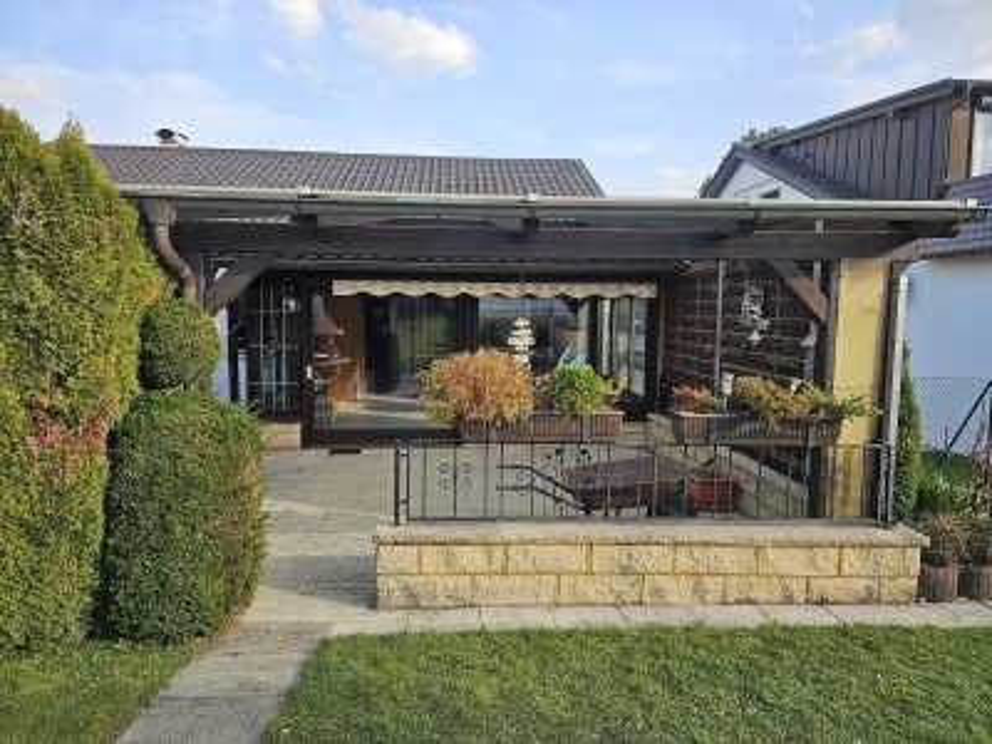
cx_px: 496
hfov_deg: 73.9
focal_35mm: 23
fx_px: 659
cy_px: 372
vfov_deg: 58.9
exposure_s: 1/377
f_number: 1.7
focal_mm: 6.3
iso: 20
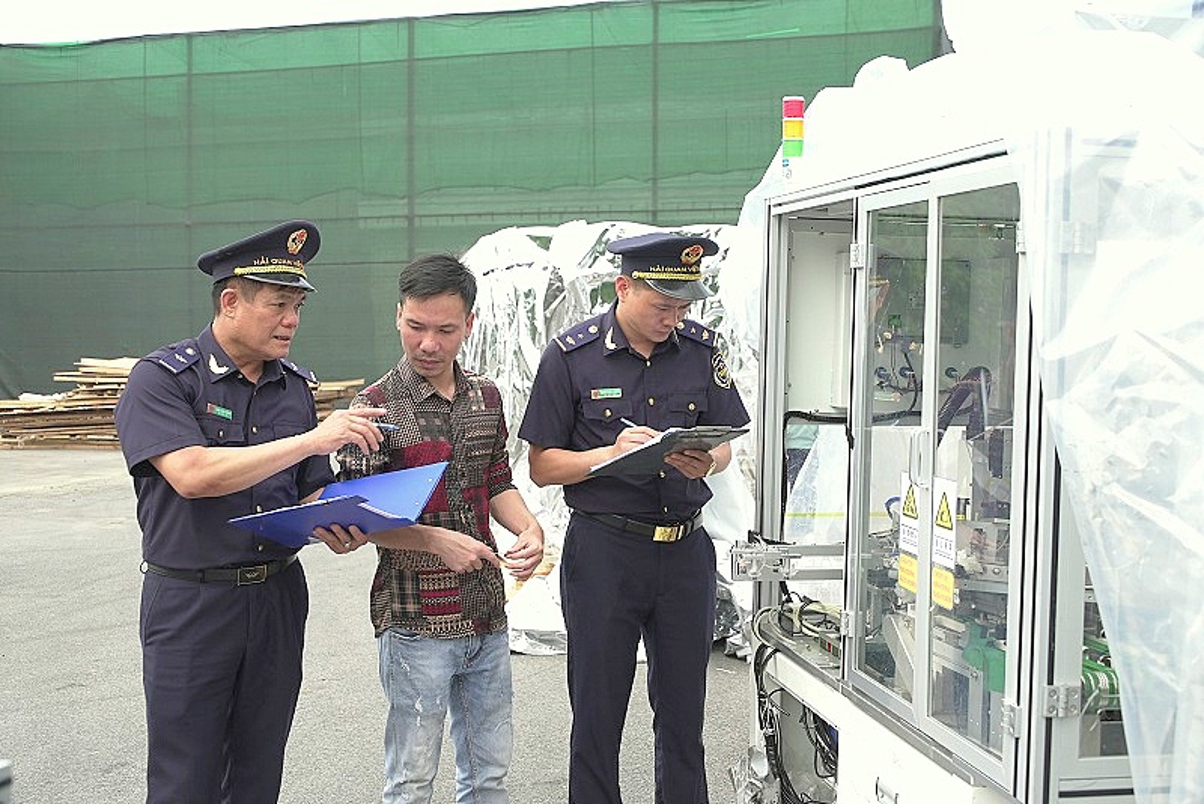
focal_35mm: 45
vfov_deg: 29.9
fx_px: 1505
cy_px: 402
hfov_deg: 43.6
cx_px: 602
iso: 100
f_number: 7.1
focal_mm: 45
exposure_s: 1/160
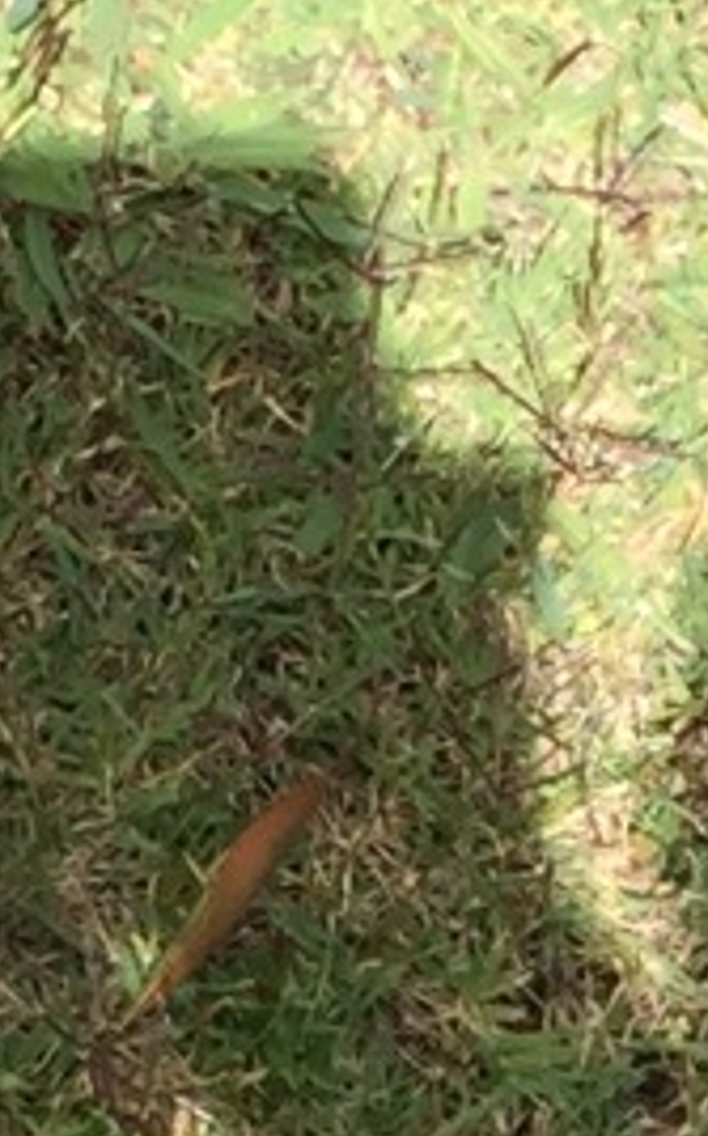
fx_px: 7271
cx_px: 610
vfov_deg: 8.9
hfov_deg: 5.6
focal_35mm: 235
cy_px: 945
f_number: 2.2
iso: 32
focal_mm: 4.15
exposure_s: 1/1721
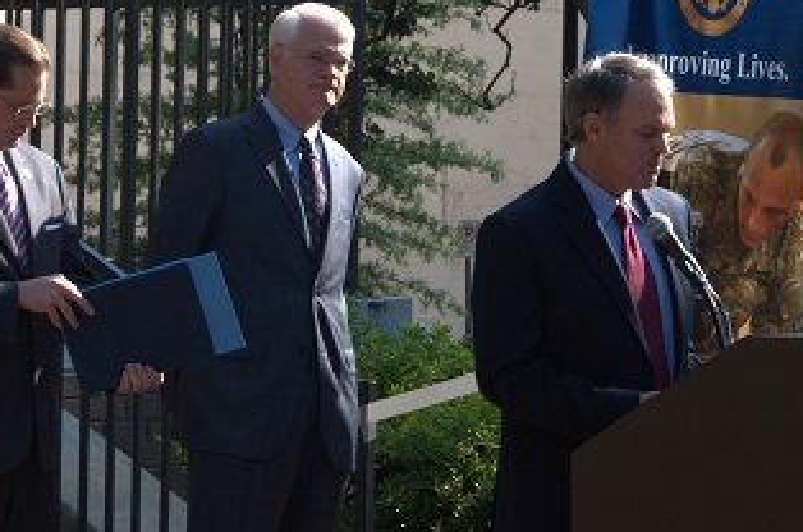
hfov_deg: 11.3
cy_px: 229
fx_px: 4074
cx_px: 338
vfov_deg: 7.5
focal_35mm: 183
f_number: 8
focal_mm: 66
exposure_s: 1/200
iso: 640
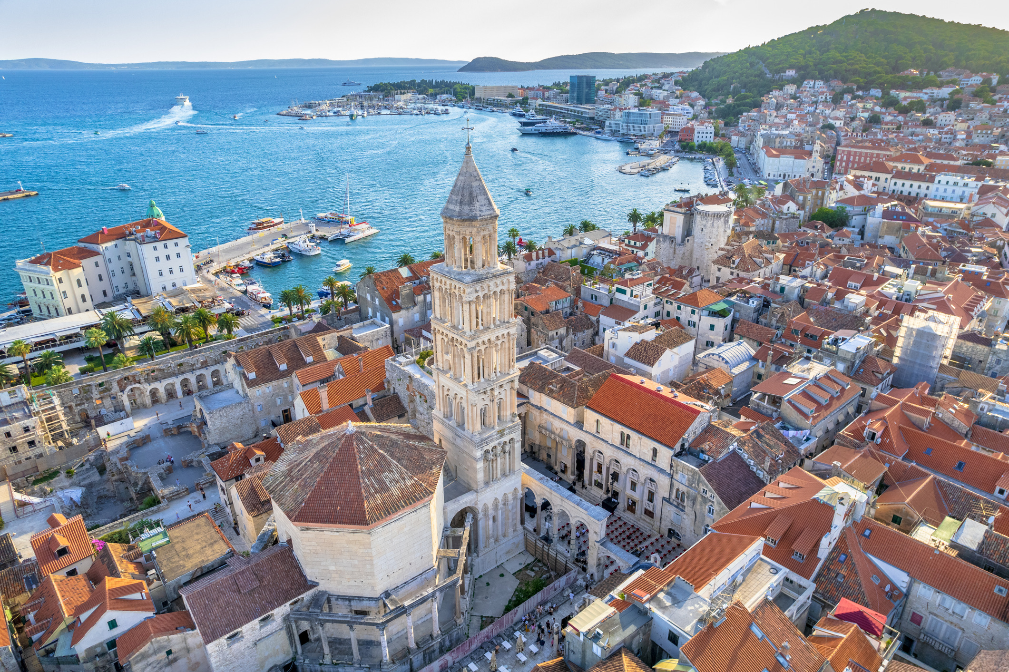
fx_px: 616
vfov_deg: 57.2
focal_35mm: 22
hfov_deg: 78.6
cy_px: 336
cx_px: 504
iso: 100
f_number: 2.8
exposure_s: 1/60
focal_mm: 8.38
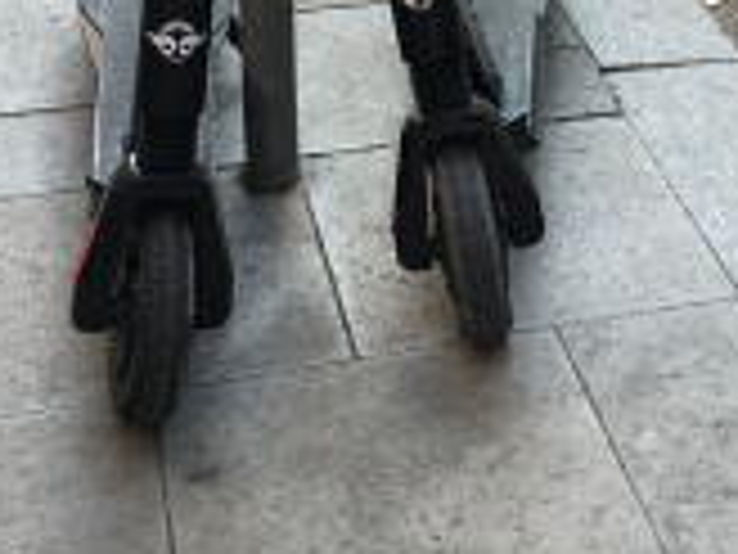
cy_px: -329
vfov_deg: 14.4
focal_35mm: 94
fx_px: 2004
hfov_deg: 20.7
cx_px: 524
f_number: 2.2
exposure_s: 1/103
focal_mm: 4.15
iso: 25
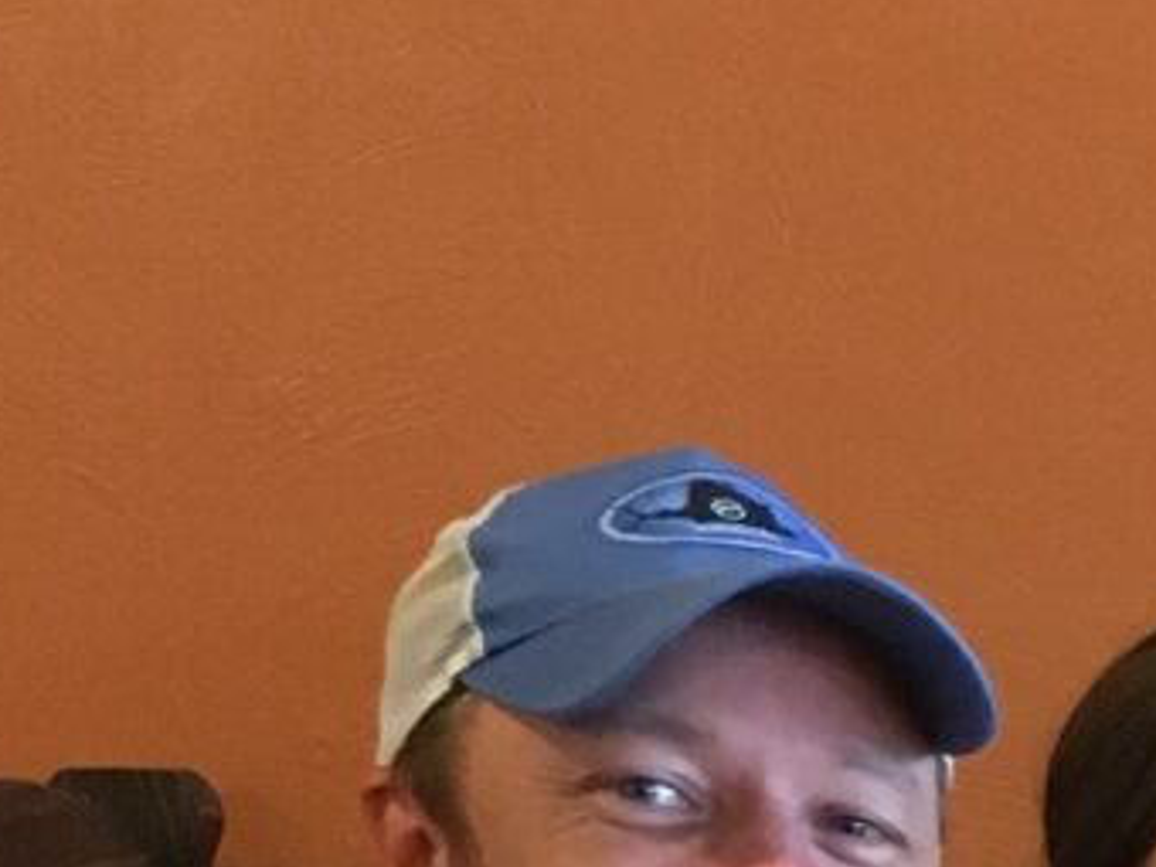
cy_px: 1768
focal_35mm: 131
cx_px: 2179
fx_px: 4375
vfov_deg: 10.4
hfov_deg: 13.3
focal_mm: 4.15
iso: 250
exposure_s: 1/15
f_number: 2.2
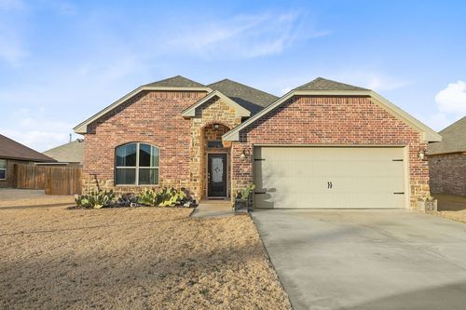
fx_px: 311
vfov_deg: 53.1
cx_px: 233
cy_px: 155
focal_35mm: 24
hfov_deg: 73.8
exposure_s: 1/160
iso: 400
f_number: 8
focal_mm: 24
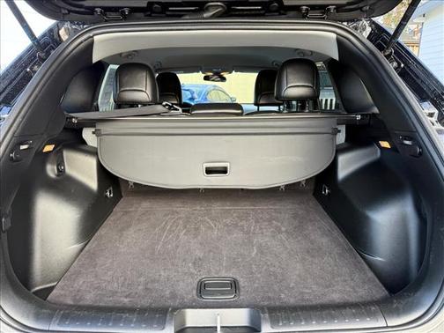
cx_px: 222
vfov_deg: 56.8
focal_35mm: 24
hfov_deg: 71.6
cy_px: 166
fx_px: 308
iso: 100
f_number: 1.78
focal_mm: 6.76
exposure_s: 1/132
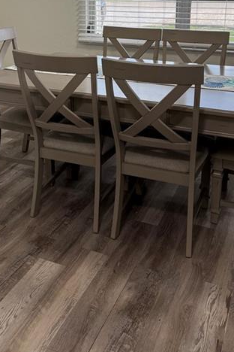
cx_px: 114
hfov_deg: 32.6
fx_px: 400
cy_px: 74
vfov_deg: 45.2
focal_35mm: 41
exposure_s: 1/120
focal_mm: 6.76
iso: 125
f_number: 1.78
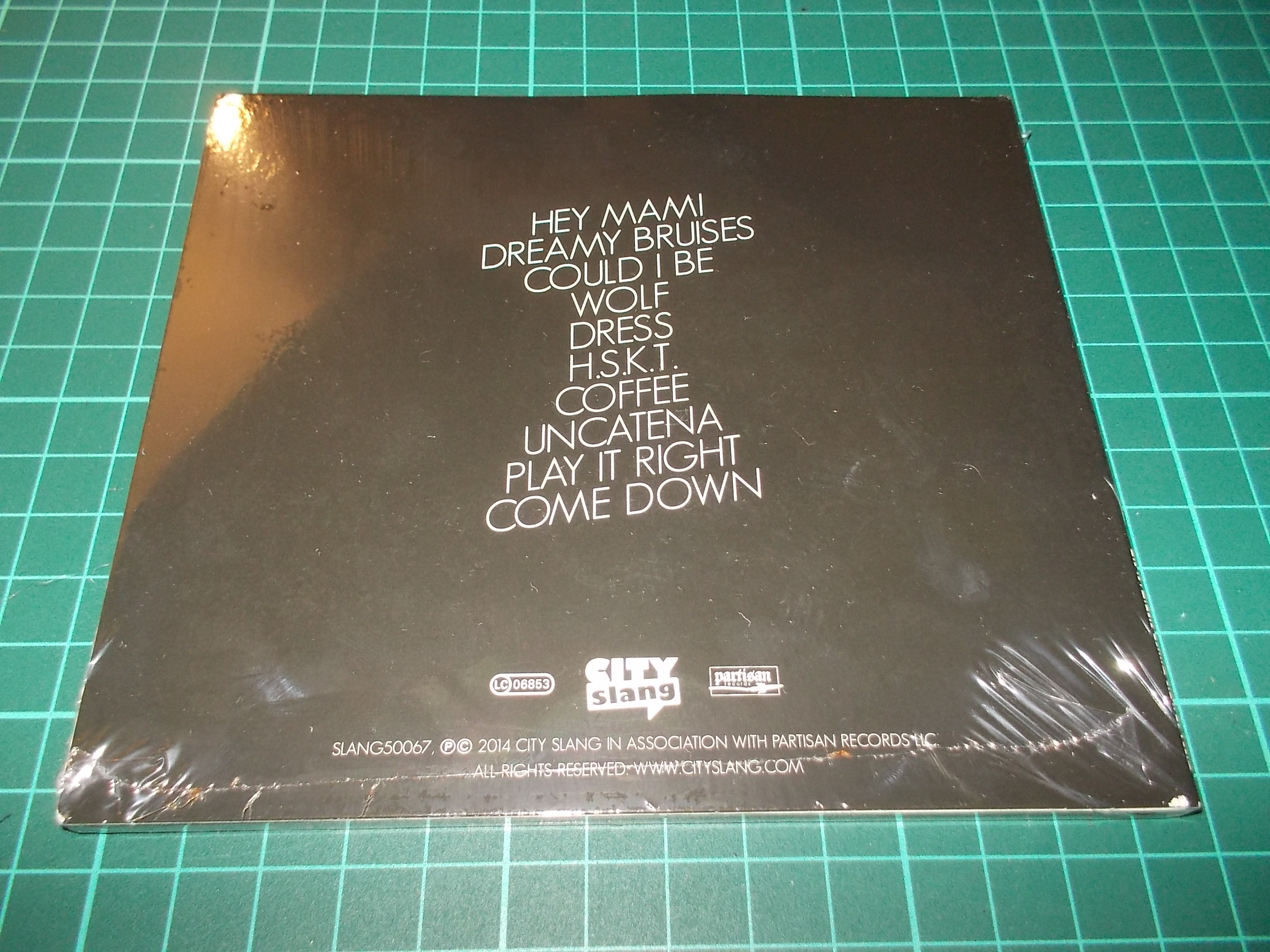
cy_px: 476
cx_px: 635
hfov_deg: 61.7
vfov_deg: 48.2
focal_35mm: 29
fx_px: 1064
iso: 200
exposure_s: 1/30
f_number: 3.3
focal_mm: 4.1
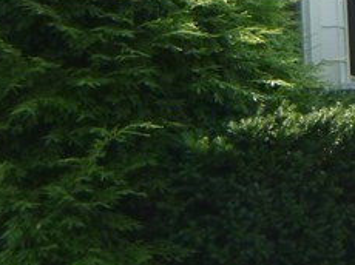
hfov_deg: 13.3
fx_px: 1506
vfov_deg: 9.8
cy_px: -119
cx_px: 310
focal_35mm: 147
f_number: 4.3
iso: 100
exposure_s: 1/80
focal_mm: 5.9
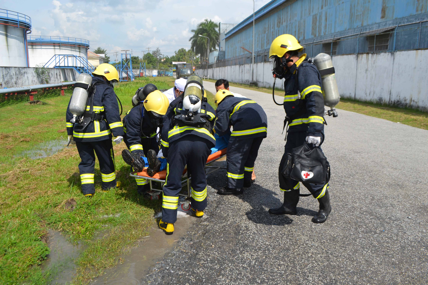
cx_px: 214
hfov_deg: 67.4
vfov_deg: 47.9
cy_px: 142
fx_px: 321
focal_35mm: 27
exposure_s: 1/250
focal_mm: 18
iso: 100
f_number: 8
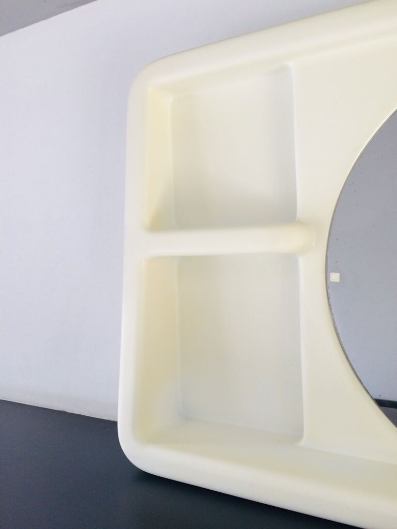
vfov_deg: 61.7
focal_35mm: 29
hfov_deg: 48.2
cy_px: 264
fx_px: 443
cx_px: 198
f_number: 2.2
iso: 40
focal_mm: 4.15
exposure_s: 1/50
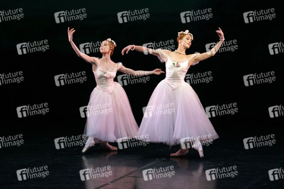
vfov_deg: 6.9
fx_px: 1577
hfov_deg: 10.3
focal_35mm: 200
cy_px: 94
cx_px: 142
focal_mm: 200
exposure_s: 1/320
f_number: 6.3
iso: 6400
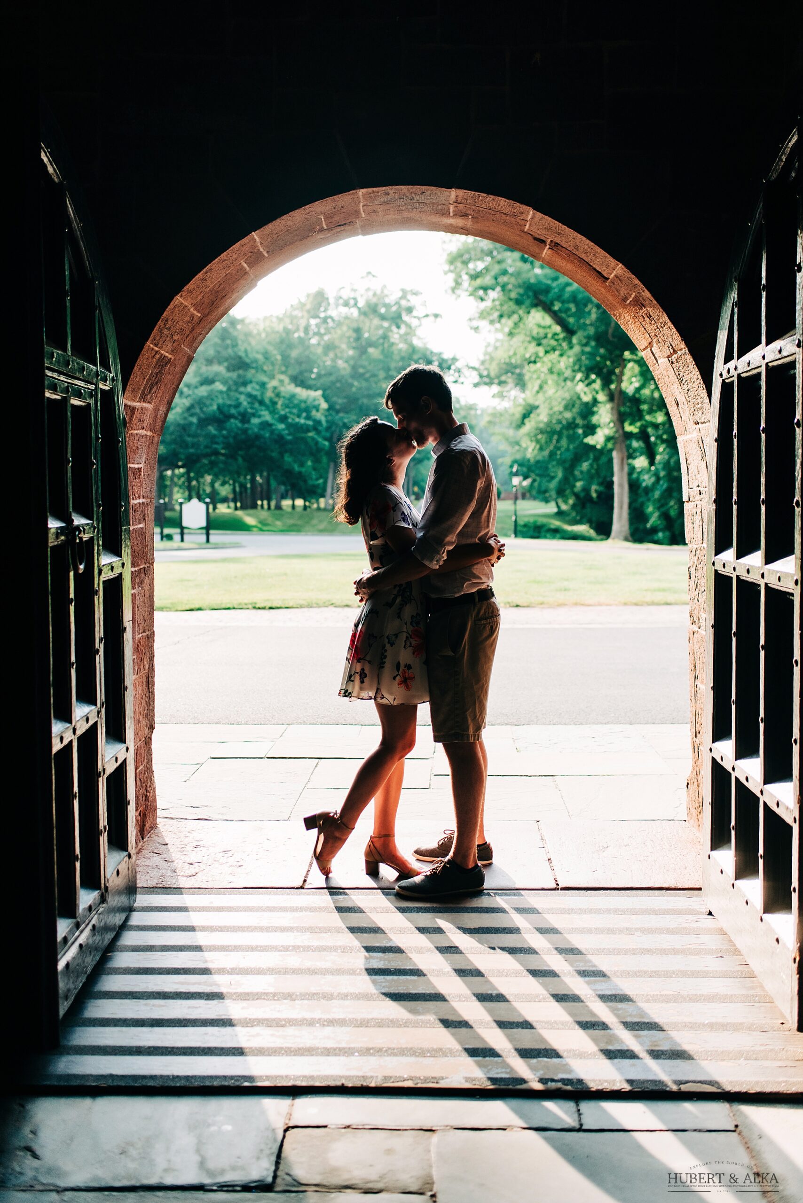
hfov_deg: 37.9
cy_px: 602
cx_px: 402
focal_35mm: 35
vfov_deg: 54.4
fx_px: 1170
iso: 400
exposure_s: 1/1600
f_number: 2.2
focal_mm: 35
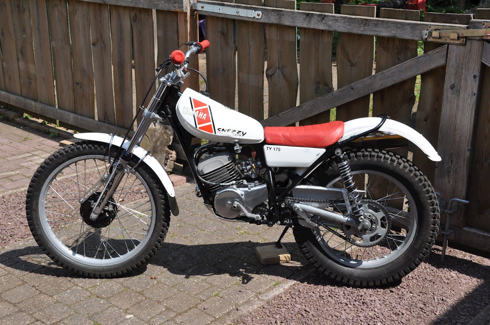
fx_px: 693
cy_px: 162
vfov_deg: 26.4
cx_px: 245
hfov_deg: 38.9
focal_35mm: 51
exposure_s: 1/400
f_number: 10
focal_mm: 34
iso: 200
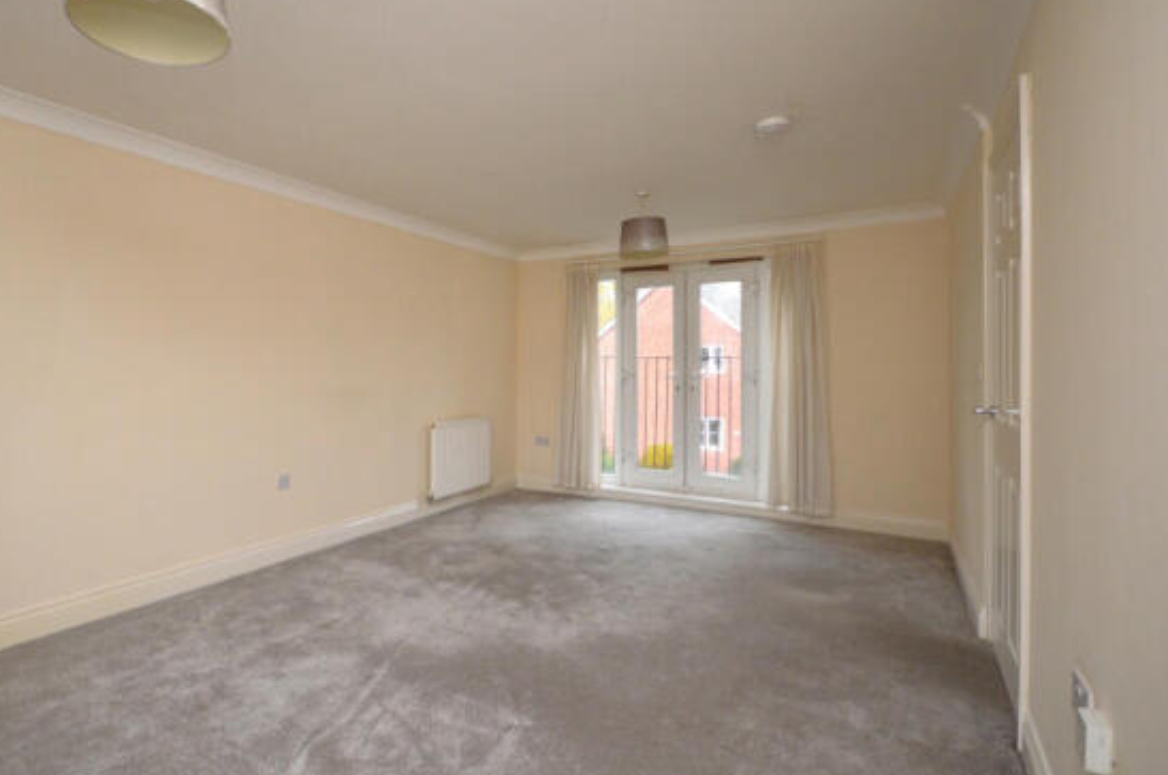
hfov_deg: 89.2
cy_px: 367
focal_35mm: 18
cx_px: 480
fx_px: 583
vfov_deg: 67.2
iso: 800
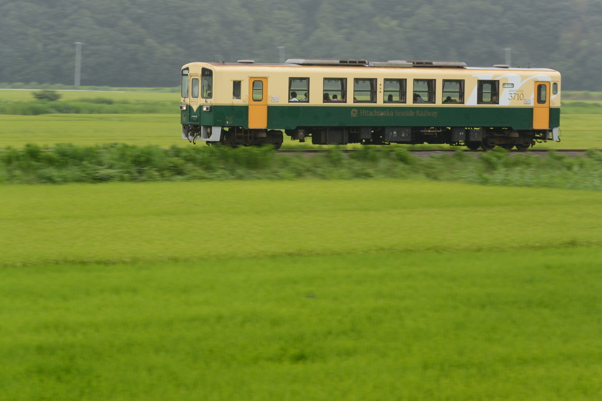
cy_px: 200
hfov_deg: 13.3
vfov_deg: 8.9
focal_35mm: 154
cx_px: 301
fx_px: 2574
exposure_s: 1/60
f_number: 7.1
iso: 160
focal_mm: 57.2
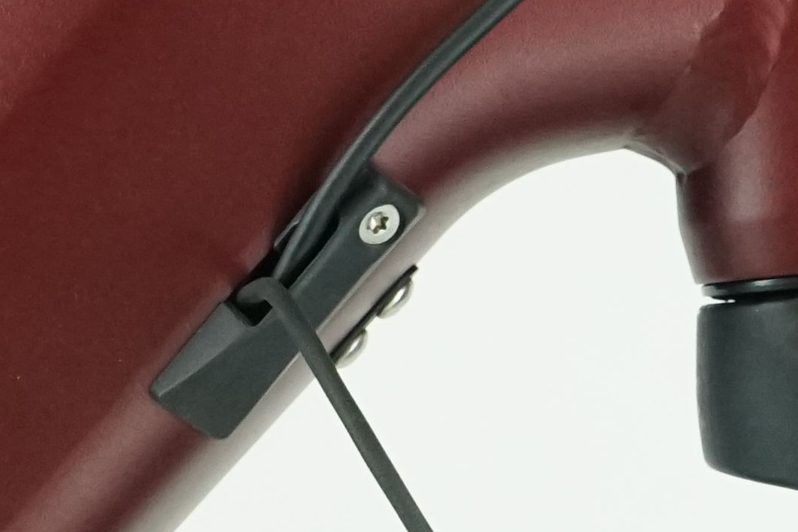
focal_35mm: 175
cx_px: 932
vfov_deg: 7.8
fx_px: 3879
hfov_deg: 11.5
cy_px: 667
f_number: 6.3
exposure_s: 1/200
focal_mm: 31
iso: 2500
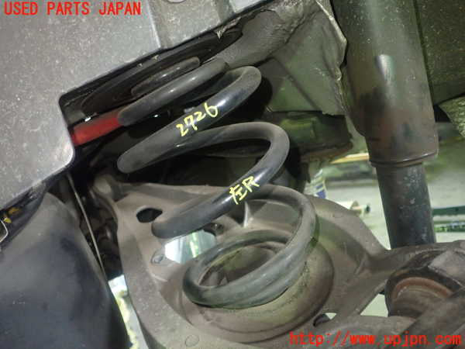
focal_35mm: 30
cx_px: 232
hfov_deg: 60.0
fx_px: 403
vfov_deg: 46.8
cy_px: 174
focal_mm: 5.4
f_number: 2.3
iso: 800
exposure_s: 1/30
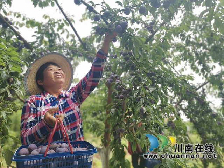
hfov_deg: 67.3
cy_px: 84
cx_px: 112
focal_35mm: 26
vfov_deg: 53.1
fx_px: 168
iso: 50
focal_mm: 4.75
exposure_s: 1/420
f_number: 2.4
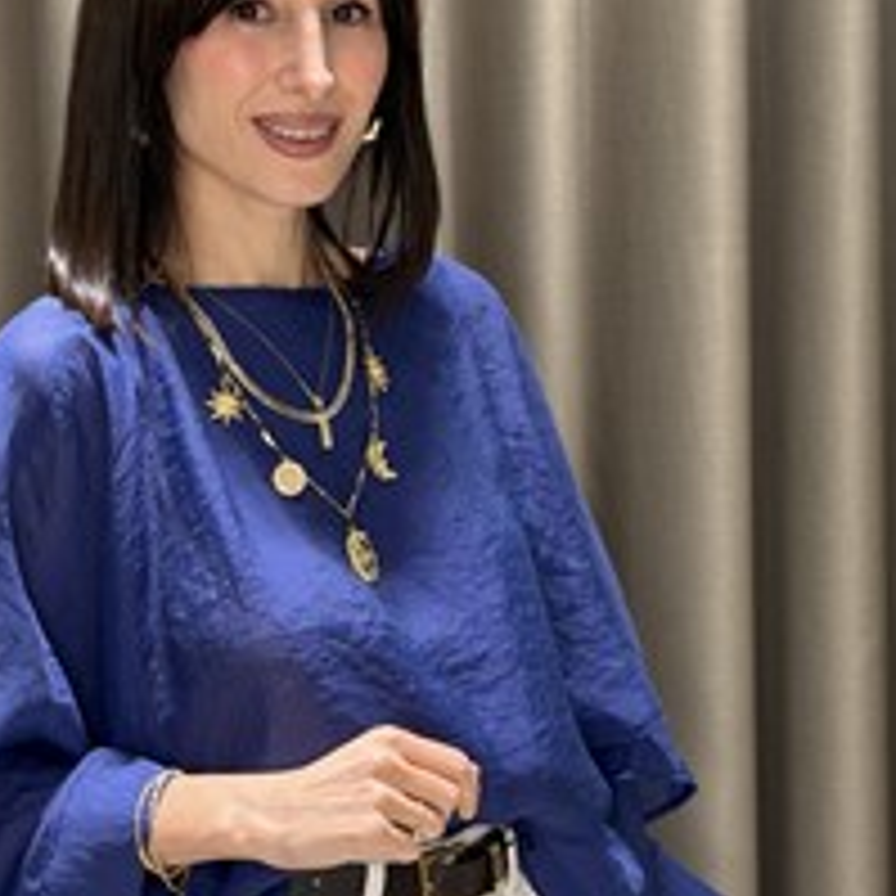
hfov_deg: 18.3
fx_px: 2782
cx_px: 407
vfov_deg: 18.3
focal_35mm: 95
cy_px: 495
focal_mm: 6.76
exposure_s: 1/60
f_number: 1.78
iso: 125
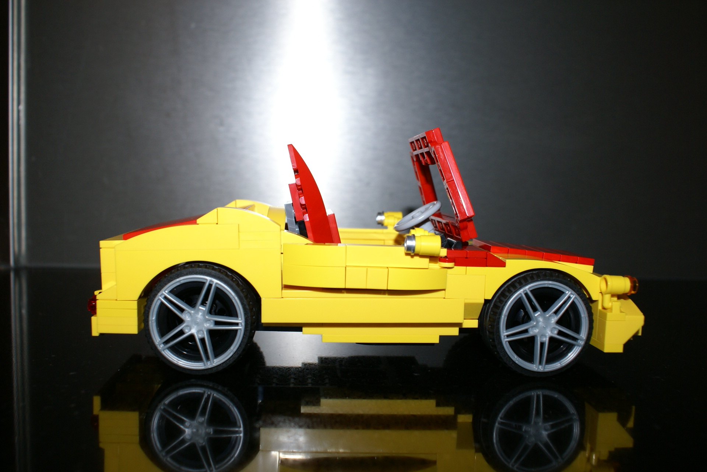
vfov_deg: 40.0
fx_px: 648
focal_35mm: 33
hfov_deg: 57.2
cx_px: 354
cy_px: 236
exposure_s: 1/60
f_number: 5.6
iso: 400
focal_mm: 22
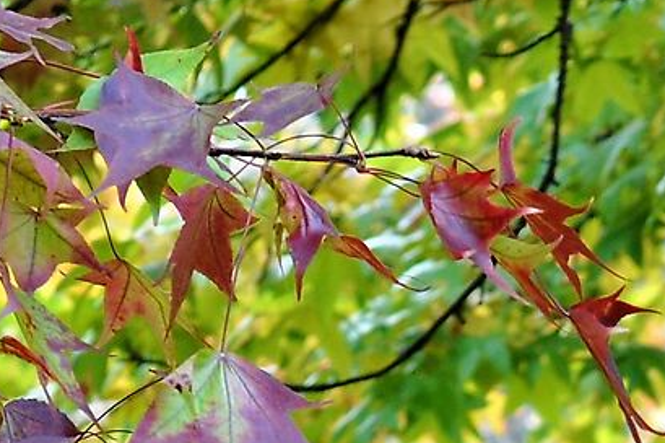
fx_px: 8121
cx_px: 1400
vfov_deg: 3.1
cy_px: 1277
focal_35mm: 440
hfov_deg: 4.6
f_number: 4.5
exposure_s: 1/80
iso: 400
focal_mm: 50
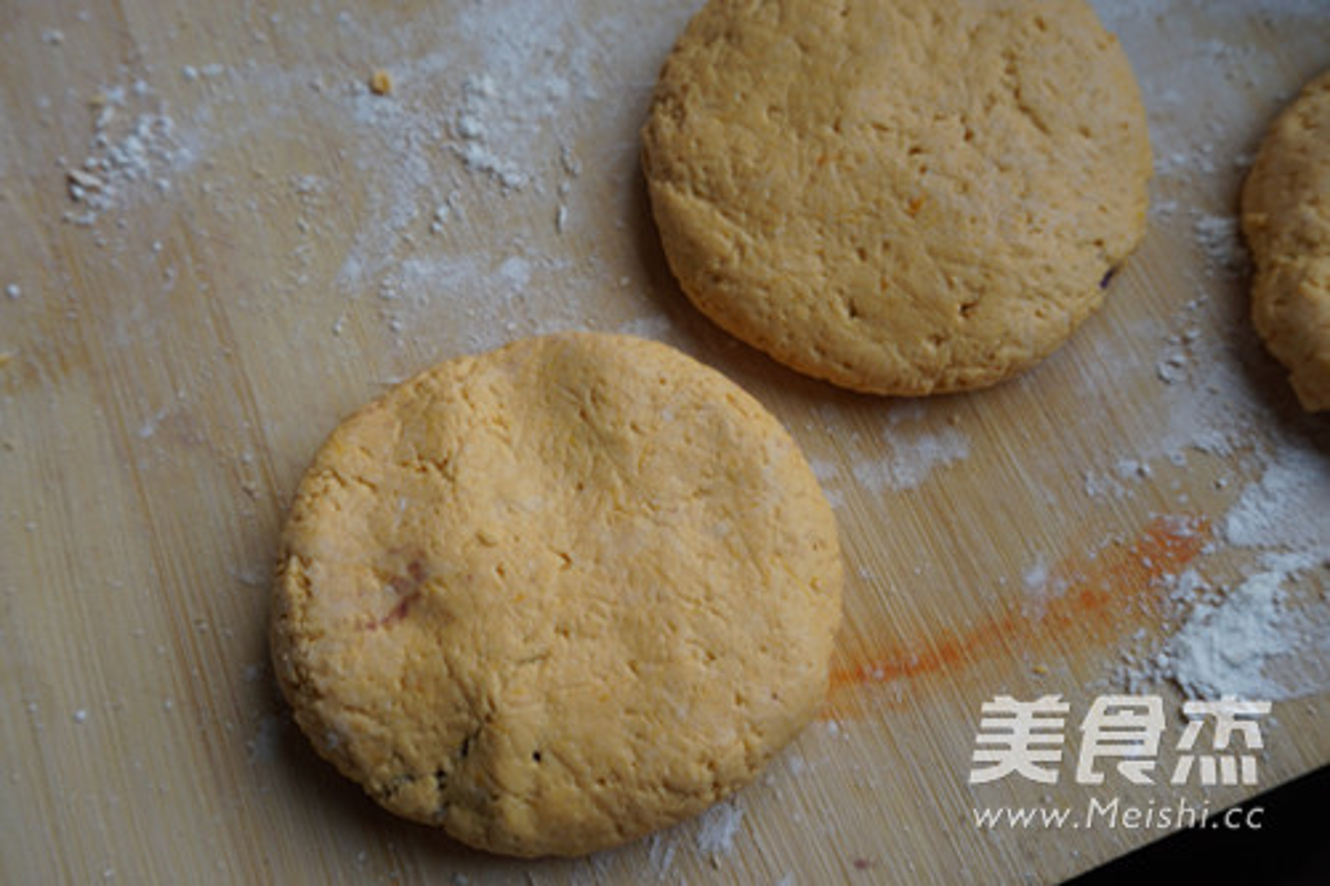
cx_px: 665
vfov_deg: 34.2
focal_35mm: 39
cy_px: 443
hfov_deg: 49.6
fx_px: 1440
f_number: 8
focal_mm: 26
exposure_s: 1/15
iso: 100
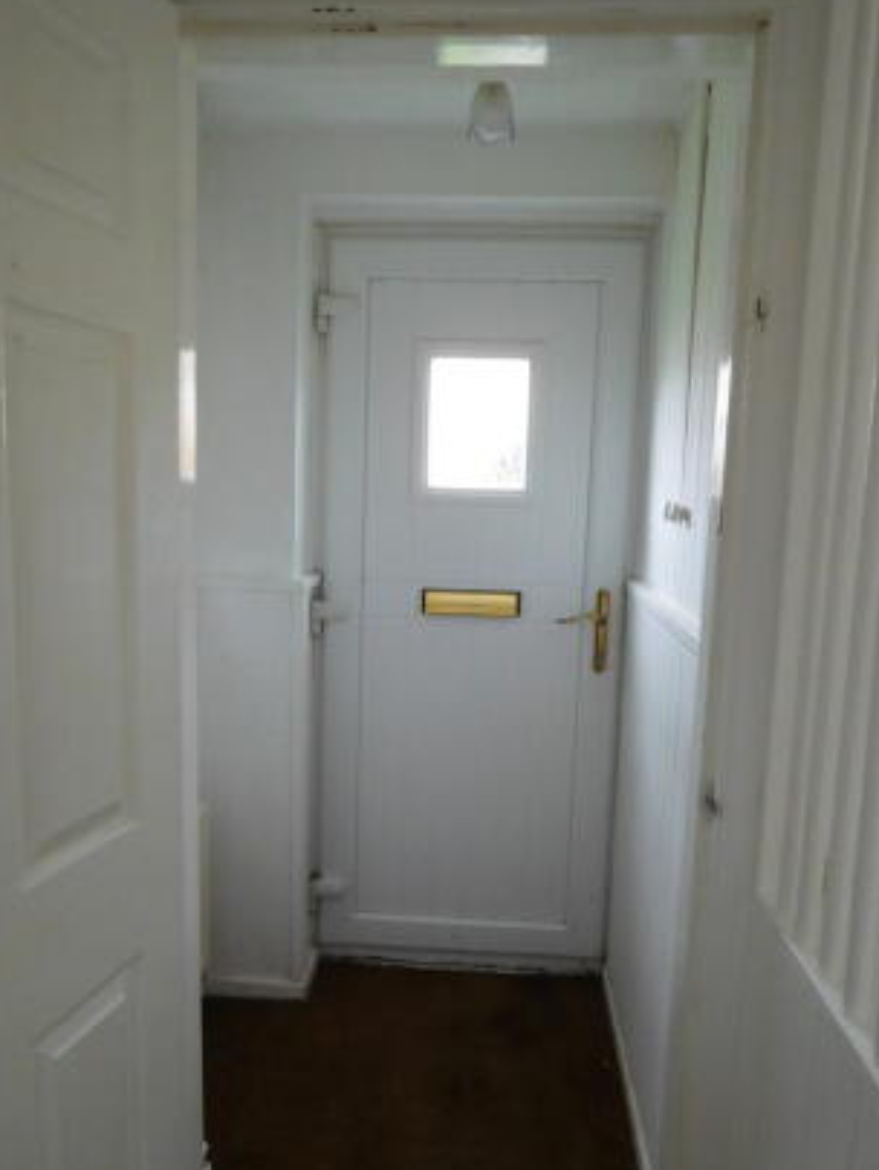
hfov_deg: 51.4
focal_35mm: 27
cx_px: 440
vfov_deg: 65.3
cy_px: 617
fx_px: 914
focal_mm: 4.5
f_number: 3.4
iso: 320
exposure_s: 1/30
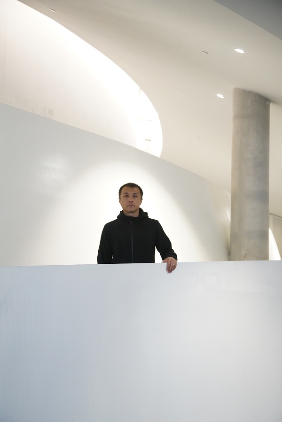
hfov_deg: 23.4
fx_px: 681
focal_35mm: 58
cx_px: 141
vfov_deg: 34.5
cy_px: 211
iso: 6400
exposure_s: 1/100
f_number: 4
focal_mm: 58
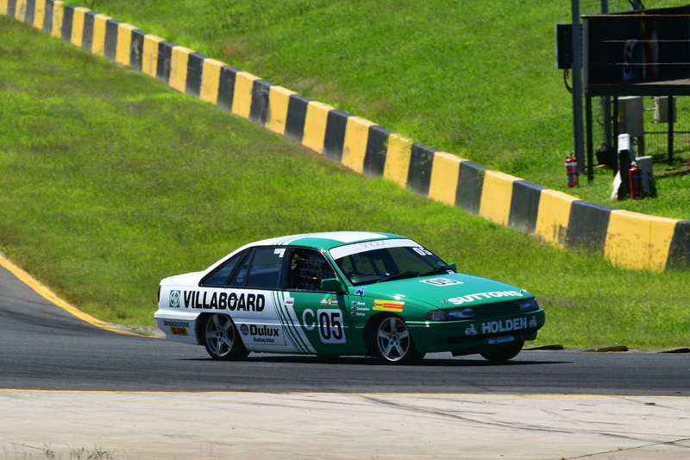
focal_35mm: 585
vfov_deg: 2.3
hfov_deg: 3.5
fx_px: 11209
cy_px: 230
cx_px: 345
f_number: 13
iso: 500
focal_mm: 390
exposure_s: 1/640
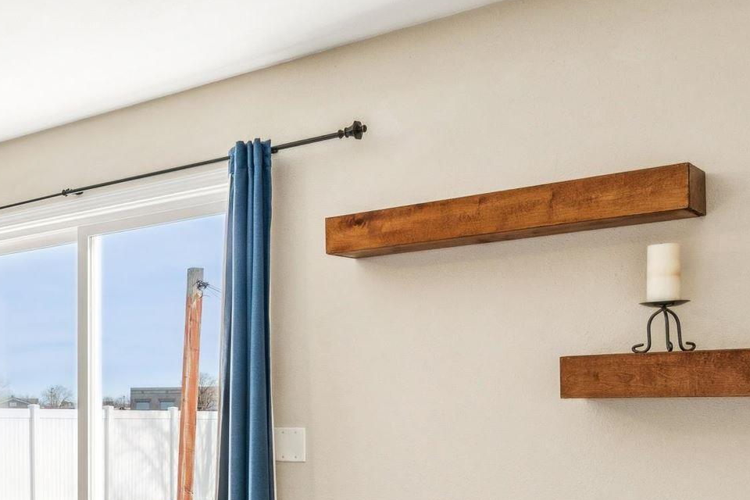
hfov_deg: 35.5
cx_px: -48
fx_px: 1013
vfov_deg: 27.0
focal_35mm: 49
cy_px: 422
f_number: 13
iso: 400
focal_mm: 15.2
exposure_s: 1/50
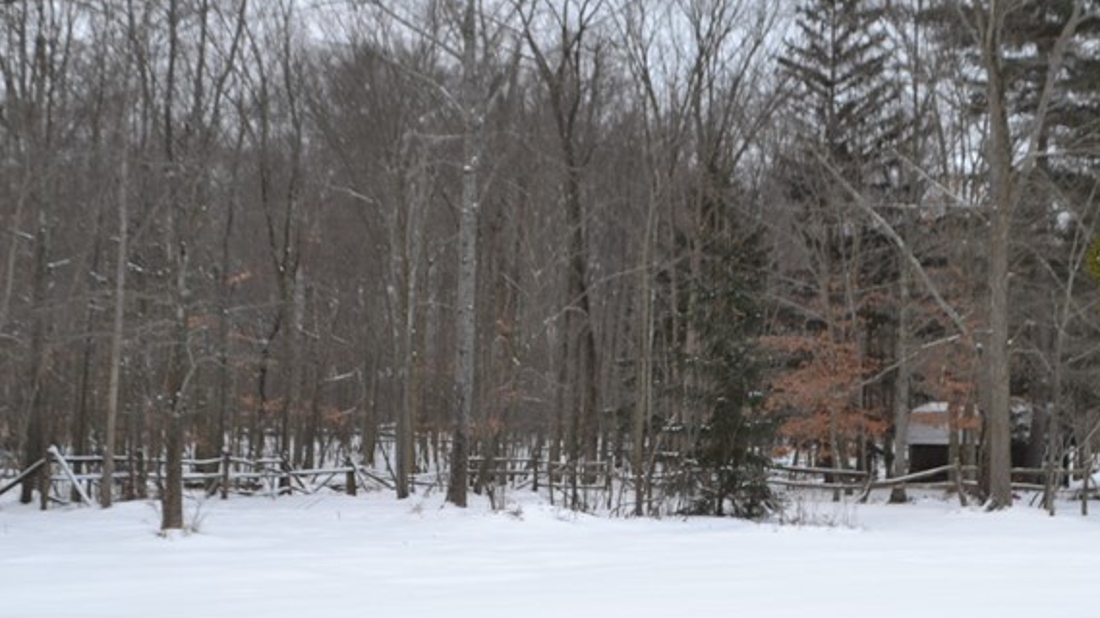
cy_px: 402
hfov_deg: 38.5
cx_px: 555
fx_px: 1575
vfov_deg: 22.1
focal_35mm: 54
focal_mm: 18
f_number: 5
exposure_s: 1/100
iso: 400
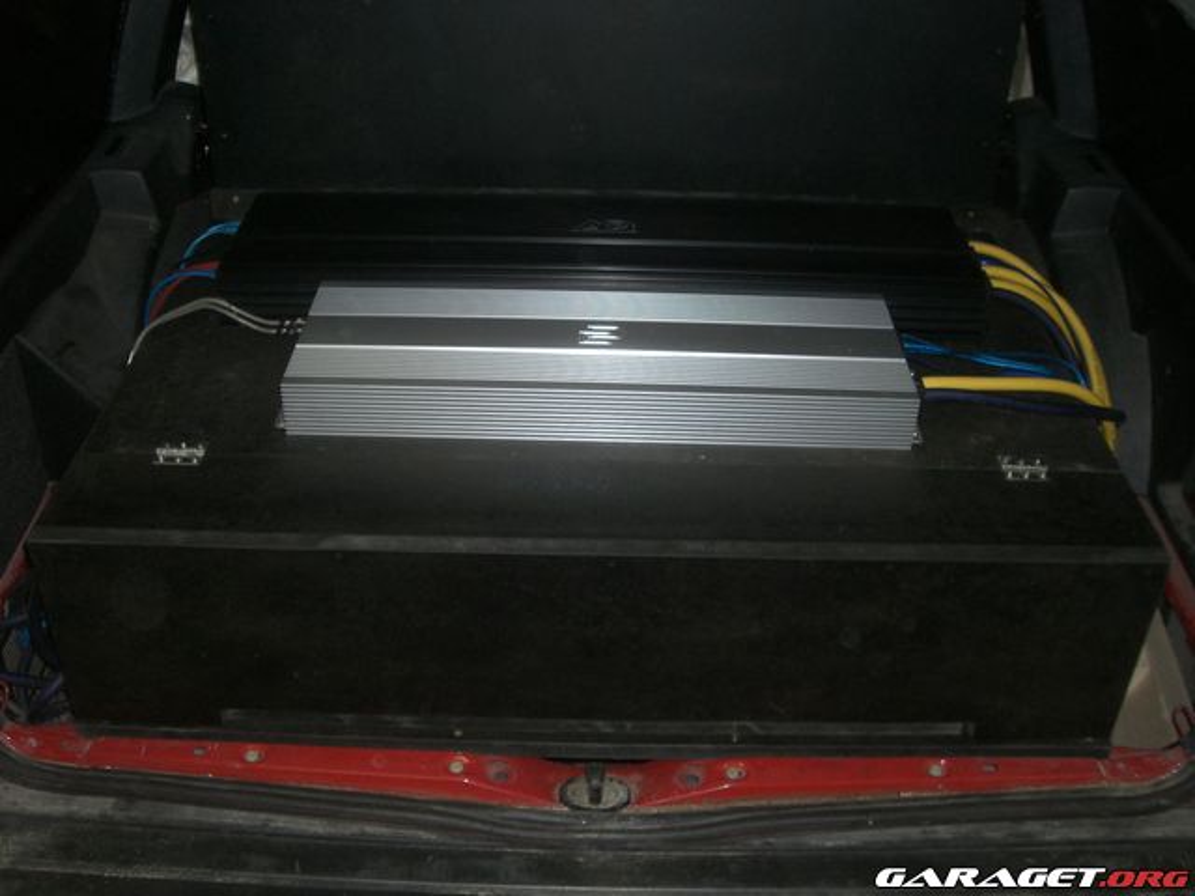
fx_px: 1312
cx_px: 598
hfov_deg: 49.0
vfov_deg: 37.7
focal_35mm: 38
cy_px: 448
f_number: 2.7
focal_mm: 6.2
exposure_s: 1/60
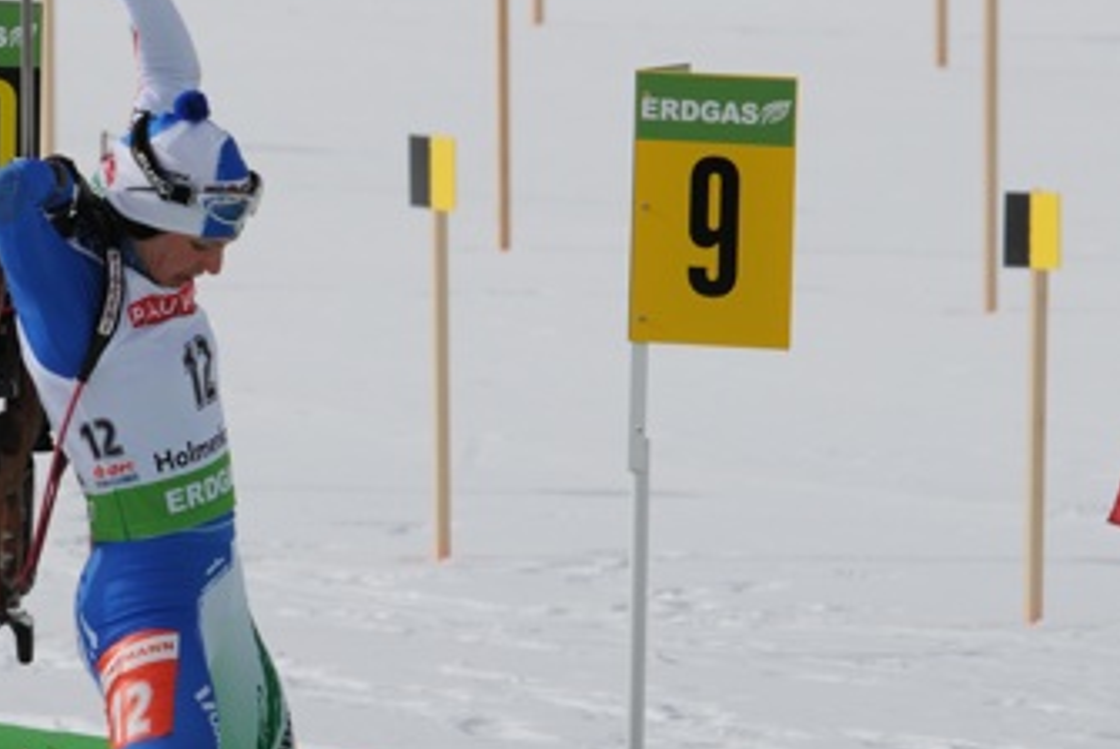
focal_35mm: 1000
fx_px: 31137
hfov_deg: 2.1
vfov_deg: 1.4
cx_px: 314
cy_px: 232
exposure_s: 1/500
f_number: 14
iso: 200
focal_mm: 400
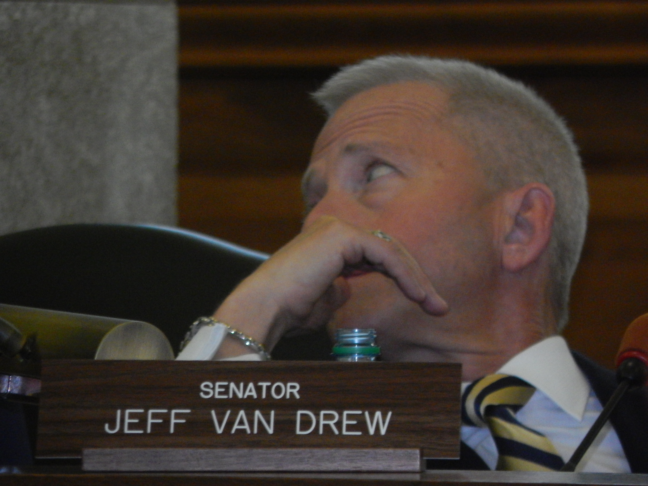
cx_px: 324
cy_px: 243
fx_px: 12636
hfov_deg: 2.9
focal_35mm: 675
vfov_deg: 2.2
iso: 1100
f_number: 5.8
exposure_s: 1/125
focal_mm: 120
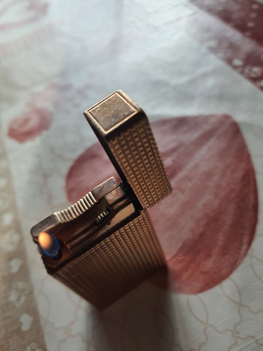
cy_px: 176
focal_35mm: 26
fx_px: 263
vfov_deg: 67.3
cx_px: 132
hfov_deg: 53.1
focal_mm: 4.32
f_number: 1.7
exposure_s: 1/100
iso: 64
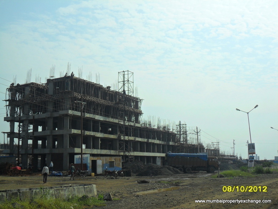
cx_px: 139
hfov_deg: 42.9
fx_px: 353
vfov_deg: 32.9
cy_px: 104
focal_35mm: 44
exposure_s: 1/250
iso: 100
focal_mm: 7.8
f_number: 11.3
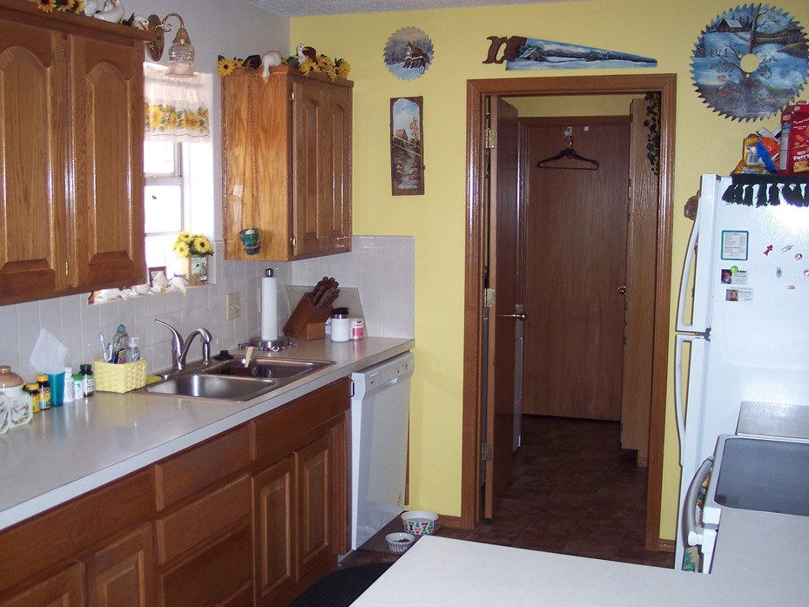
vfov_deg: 33.6
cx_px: 366
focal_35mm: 43
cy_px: 325
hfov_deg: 43.8
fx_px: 1005
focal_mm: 8
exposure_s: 1/60
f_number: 2.8
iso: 140
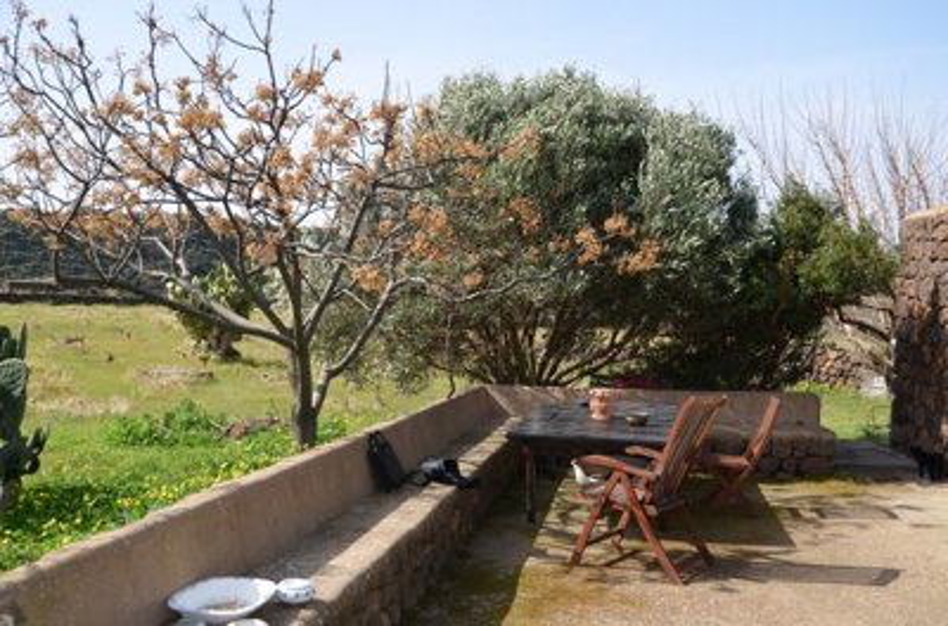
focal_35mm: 36
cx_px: 474
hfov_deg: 53.3
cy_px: 313
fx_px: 945
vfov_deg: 36.6
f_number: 7.1
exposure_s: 1/200
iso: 100
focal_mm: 24
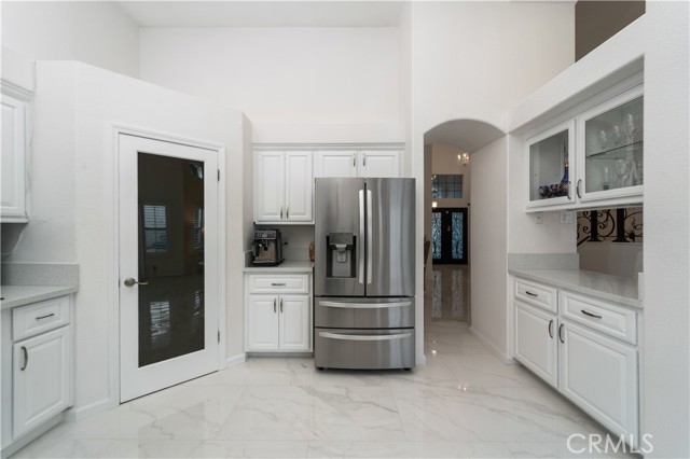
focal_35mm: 14
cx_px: 345
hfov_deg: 104.3
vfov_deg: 81.1
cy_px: 230
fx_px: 268
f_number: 6.3
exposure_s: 1/30
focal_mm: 14
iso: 320
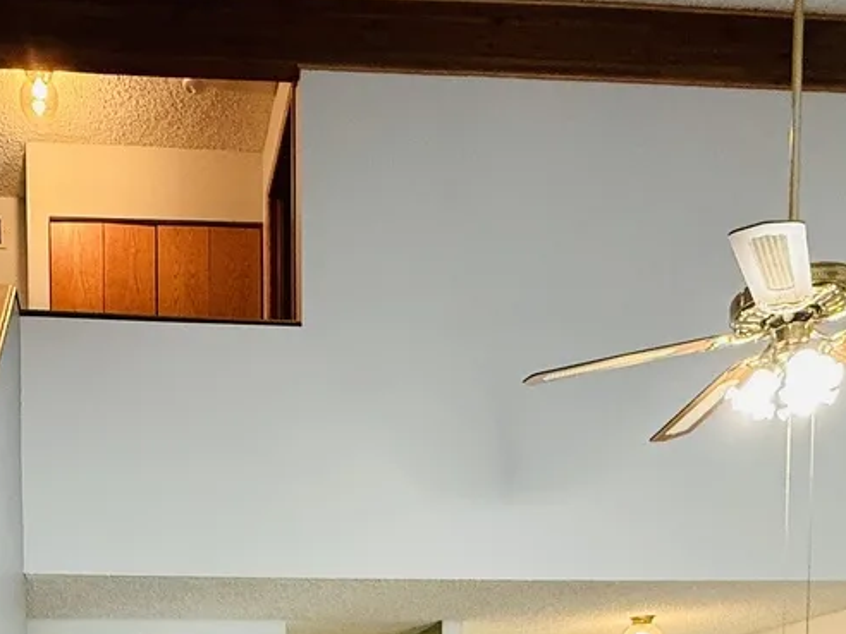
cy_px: 859
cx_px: 189
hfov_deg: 43.9
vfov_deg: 28.0
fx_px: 1002
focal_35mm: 41
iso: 320
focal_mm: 2.22
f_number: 2.2
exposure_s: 1/60
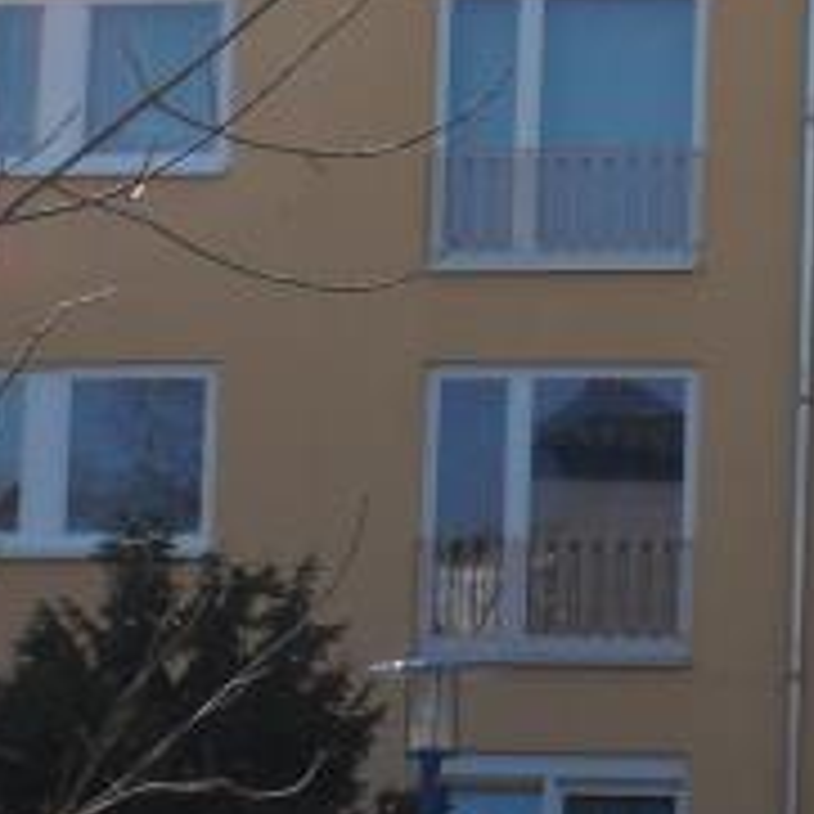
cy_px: 229
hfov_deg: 9.1
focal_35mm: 190
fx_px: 5055
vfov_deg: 9.2
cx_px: 908
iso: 64
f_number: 5.6
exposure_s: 1/200
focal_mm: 6.3
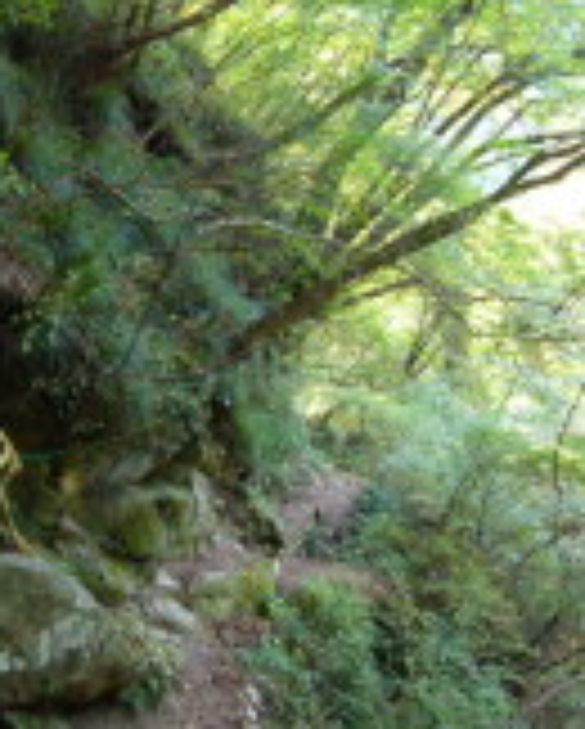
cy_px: 360
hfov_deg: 25.2
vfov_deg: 31.9
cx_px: 86
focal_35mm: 59
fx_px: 1274
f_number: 2.8
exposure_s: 1/10
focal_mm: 4.6
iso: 200
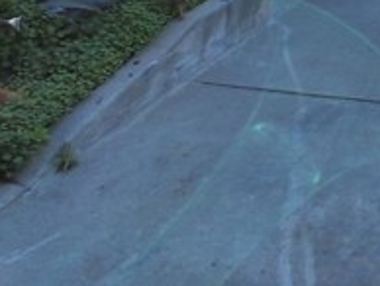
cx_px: 480
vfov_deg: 23.5
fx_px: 616
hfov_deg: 28.7
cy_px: -71
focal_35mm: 56
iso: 50
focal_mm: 1.4
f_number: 2.2
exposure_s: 1/640
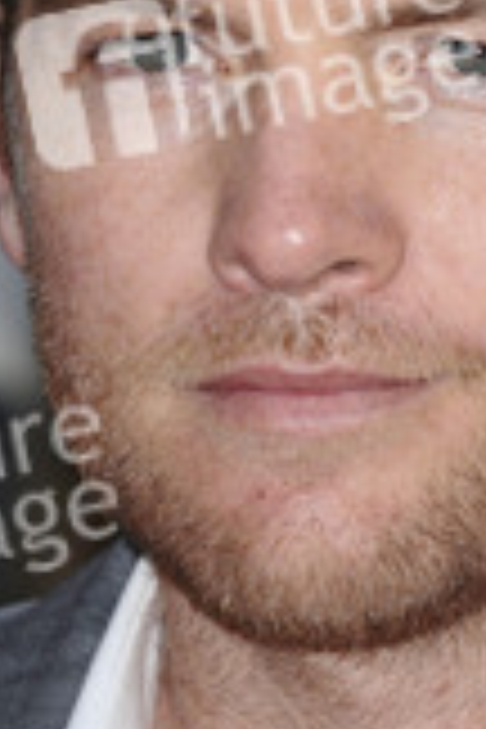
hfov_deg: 2.0
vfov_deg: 3.0
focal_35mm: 683
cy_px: 288
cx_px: 380
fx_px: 13834
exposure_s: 1/160
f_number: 5.6
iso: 200
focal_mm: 185
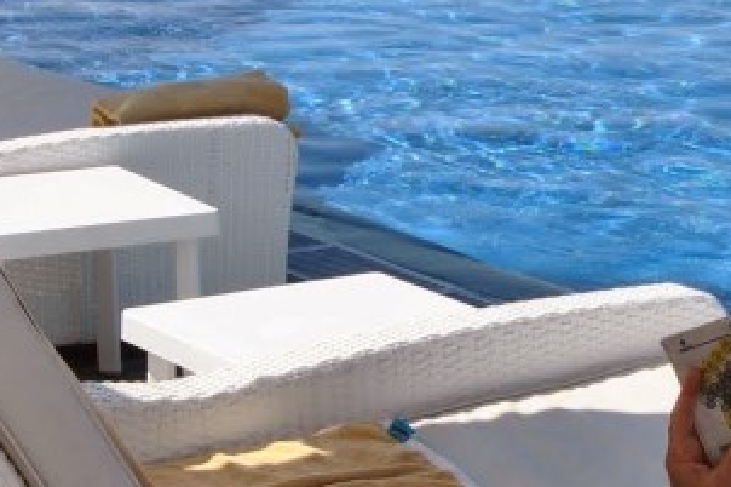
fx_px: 2780
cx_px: 577
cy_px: 254
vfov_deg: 10.0
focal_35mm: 137
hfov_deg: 14.9
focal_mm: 24
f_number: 9
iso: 100
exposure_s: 1/320
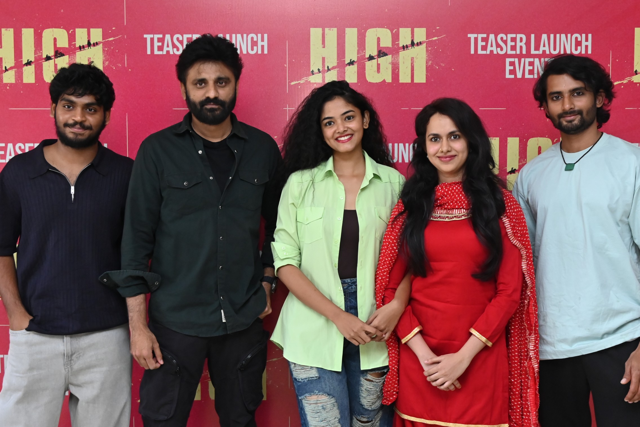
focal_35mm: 46
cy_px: 214
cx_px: 320
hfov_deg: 42.7
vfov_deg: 29.2
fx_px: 818
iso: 3200
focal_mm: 31
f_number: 8
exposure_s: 1/200
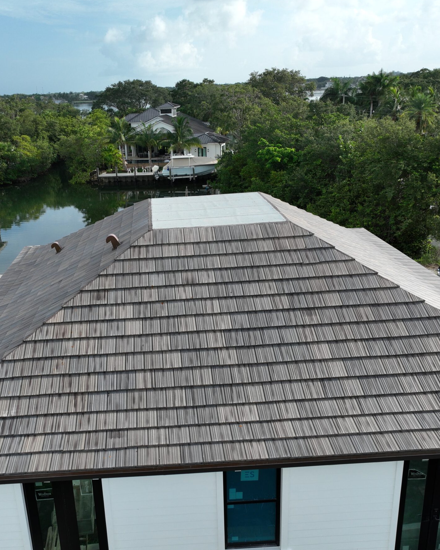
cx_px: 158
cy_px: 290
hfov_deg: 42.9
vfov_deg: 52.8
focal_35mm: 34
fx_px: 553
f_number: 2.8
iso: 120
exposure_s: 1/200
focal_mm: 12.29
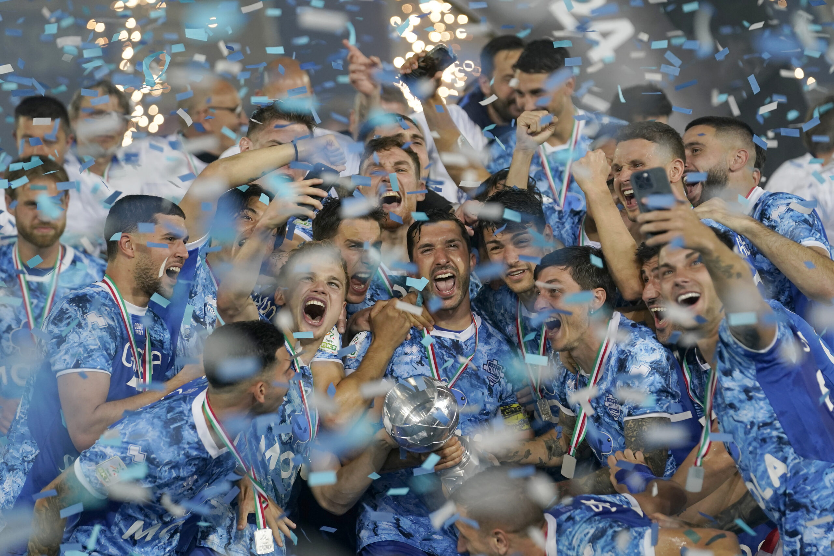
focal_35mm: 189
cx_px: 417
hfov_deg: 10.9
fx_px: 4378
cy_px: 278
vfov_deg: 7.3
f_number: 4
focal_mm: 189
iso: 2500
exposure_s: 1/1000
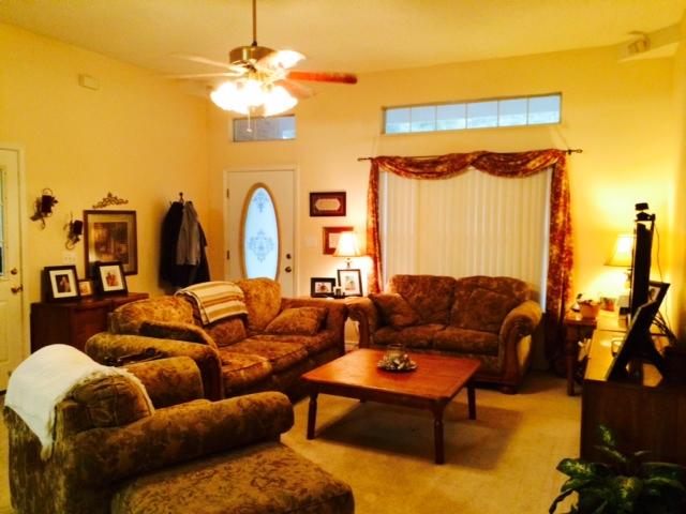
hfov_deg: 60.0
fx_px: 595
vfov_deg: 46.8
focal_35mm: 30
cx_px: 343
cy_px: 257
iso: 320
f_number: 2.2
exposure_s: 1/30
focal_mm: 4.12
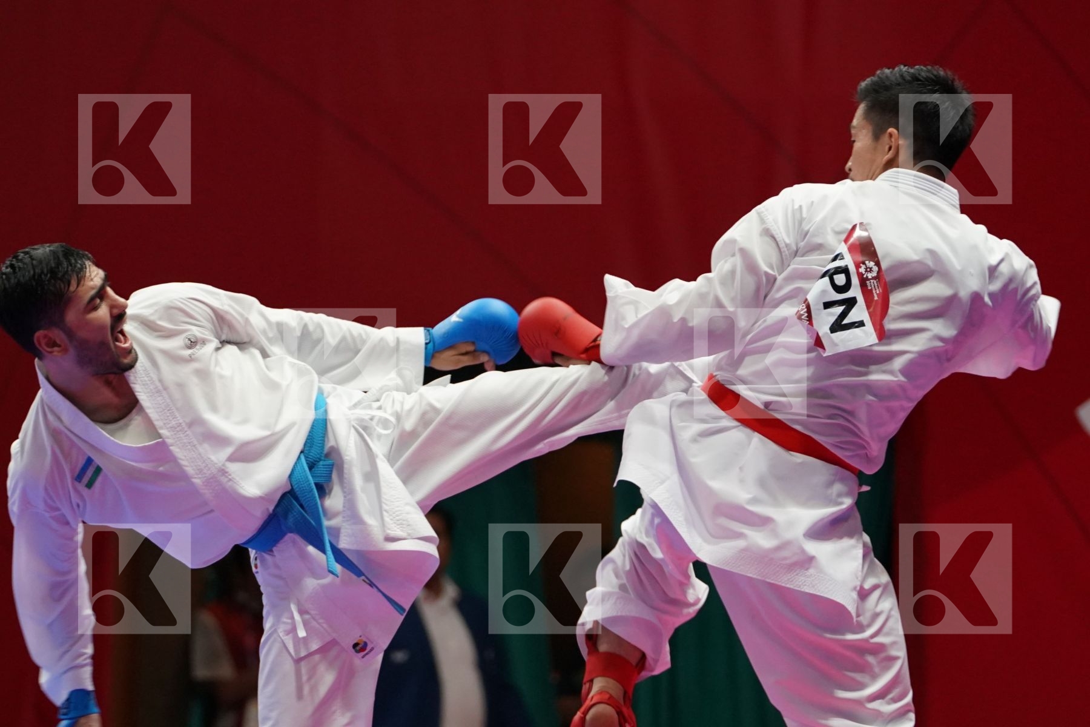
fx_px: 9264
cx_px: 545
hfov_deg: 6.7
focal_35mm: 306
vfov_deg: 4.5
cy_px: 364
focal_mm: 204
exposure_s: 1/1000
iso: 3200
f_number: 4
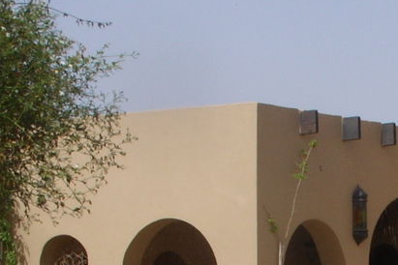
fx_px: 1702
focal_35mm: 154
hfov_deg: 13.1
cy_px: 389
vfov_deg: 8.7
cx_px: 434
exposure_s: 1/296
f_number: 7.4
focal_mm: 7.8
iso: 50
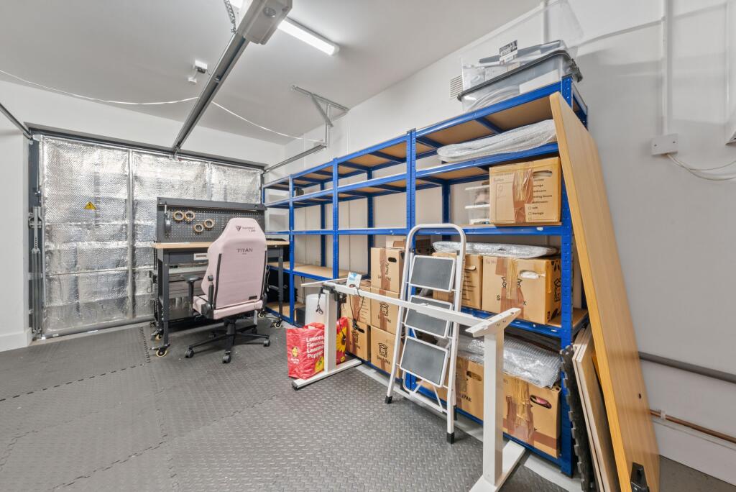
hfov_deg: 108.3
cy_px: 246
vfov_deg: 85.5
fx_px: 266
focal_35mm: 13
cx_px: 368
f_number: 16
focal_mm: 13
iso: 640
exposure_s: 5
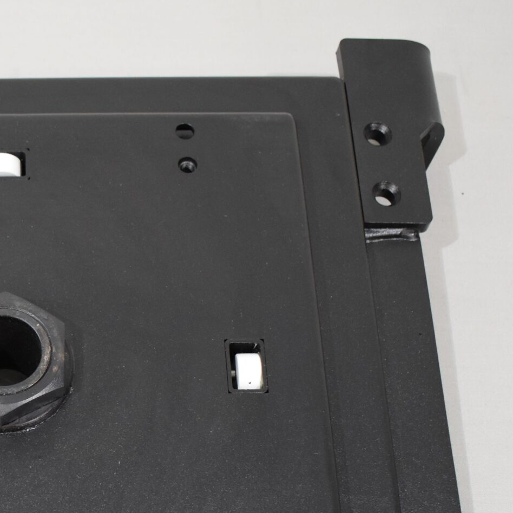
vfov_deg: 21.5
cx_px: 4
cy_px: 438
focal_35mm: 79
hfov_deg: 21.2
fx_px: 1327
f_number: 3.8
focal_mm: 23
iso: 900
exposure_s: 1/125
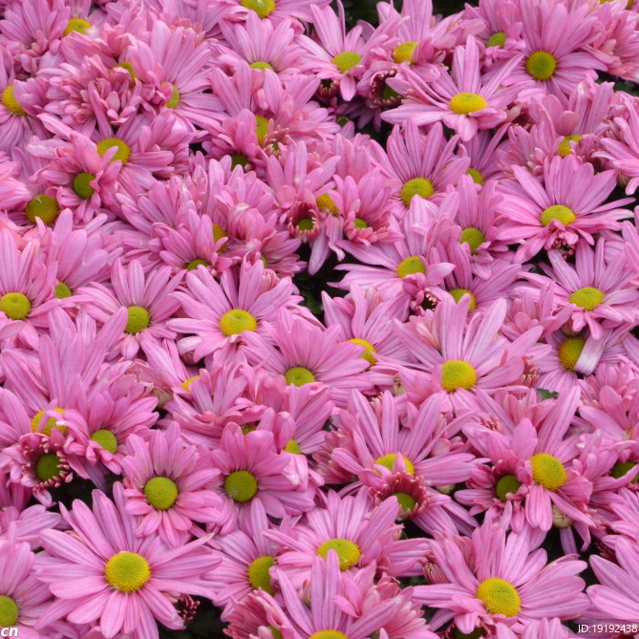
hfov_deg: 13.8
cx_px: 306
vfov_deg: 13.8
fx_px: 2645
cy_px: 322
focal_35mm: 127
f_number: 18
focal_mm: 65
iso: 1800
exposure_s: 1/250
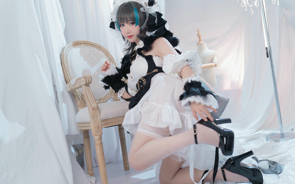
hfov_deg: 48.2
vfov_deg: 31.2
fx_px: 330
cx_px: 148
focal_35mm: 41
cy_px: 94
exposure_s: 1/125
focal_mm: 40
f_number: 2.5
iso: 320
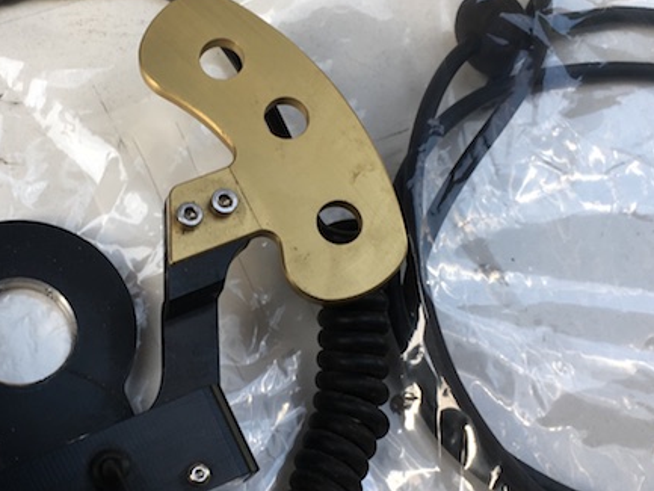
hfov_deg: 28.8
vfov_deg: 21.9
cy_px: 261
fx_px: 1266
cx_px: 219
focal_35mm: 67
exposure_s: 1/100
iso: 25
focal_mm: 4.15
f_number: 2.2
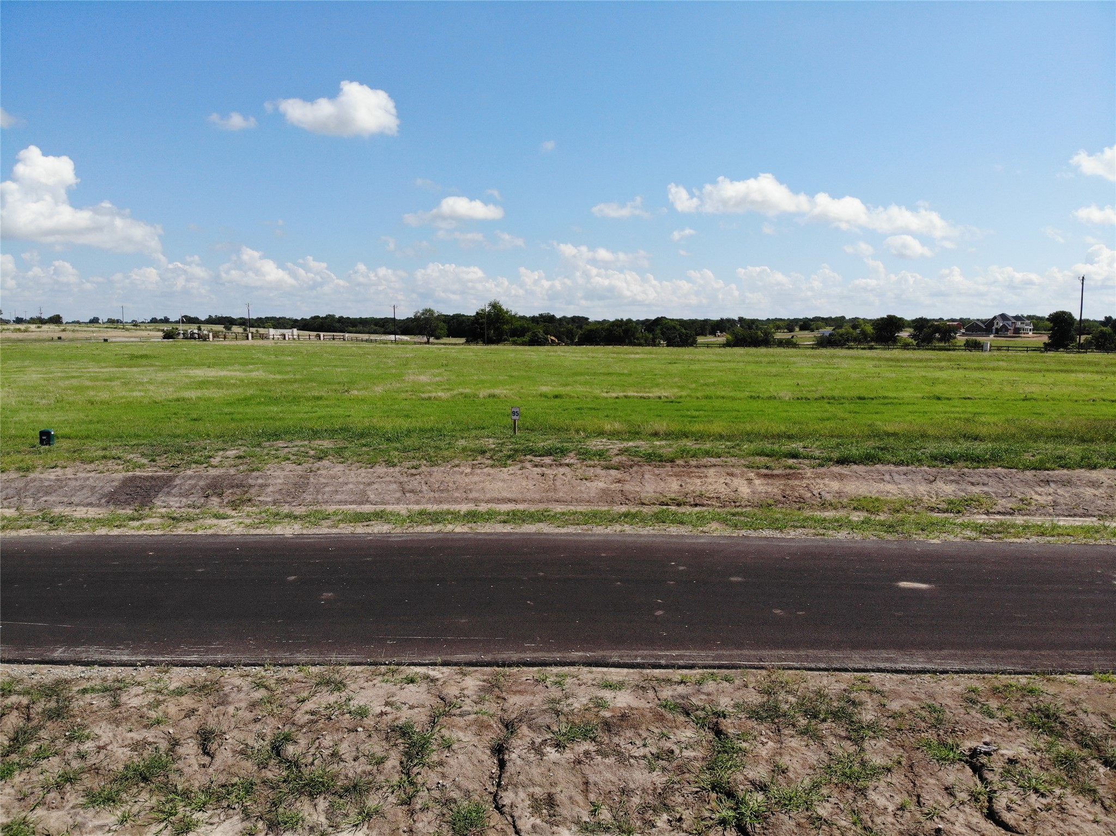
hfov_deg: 71.6
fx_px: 773
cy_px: 418
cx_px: 558
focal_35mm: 24
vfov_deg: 56.8
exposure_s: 1/1300
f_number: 2.8
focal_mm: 4.5
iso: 104
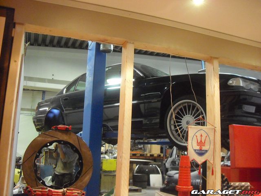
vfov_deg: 38.7
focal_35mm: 37
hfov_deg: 50.1
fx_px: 279
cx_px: 130
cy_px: 98
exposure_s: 1/30
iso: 800
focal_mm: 6.2
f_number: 2.7
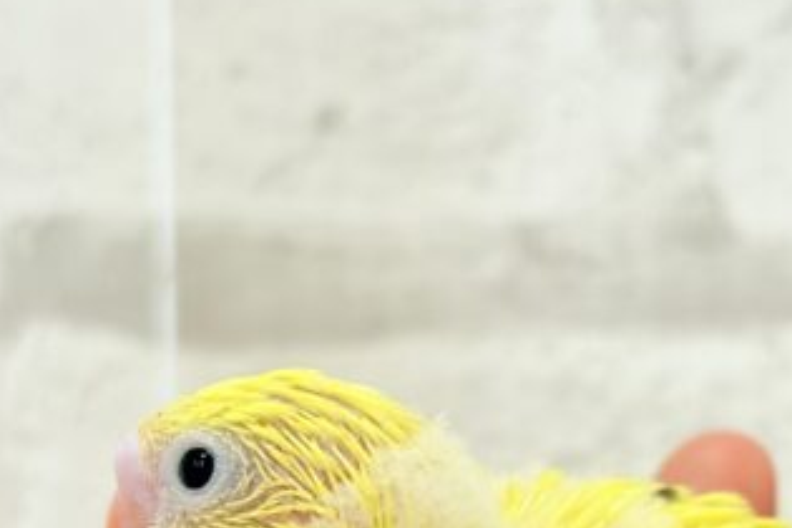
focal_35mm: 110
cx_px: 661
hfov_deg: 18.4
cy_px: 531
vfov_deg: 12.3
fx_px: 2420
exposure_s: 1/50
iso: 50
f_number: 1.6
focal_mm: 5.96
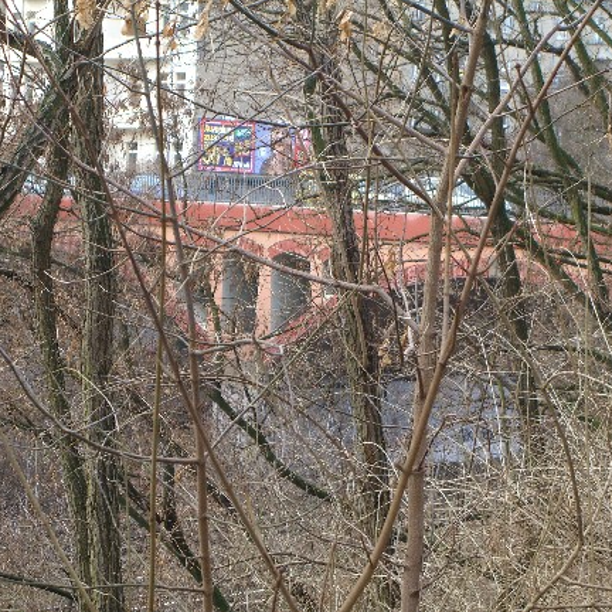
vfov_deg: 12.8
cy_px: 308
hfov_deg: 12.8
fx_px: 2720
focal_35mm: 136
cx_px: 339
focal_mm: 23.7
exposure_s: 1/50
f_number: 5.1
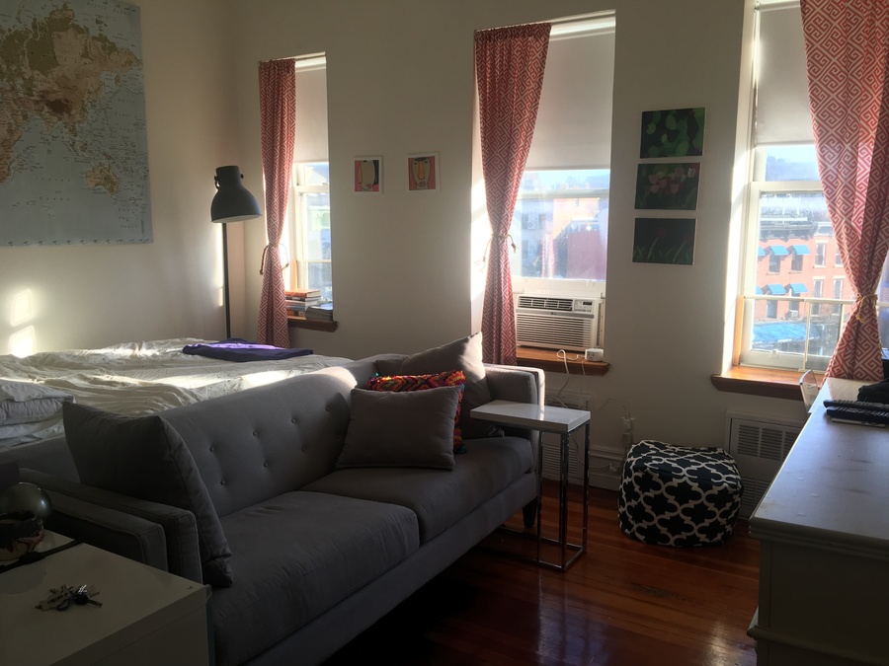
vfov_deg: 48.2
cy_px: 333
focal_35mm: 29
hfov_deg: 61.7
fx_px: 745
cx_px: 444
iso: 32
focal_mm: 4.15
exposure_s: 1/120
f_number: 2.2
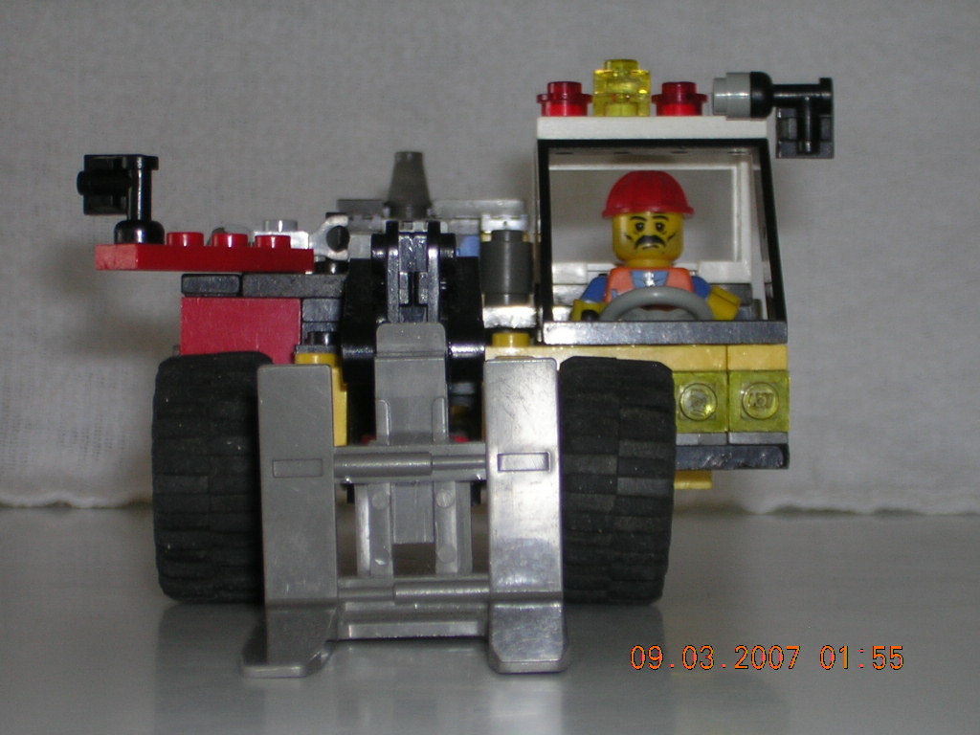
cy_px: 368
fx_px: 3058
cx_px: 490
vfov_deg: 13.7
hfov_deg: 18.2
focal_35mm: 108
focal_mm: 14.1
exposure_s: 1/60.1
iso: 50
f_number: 4.7
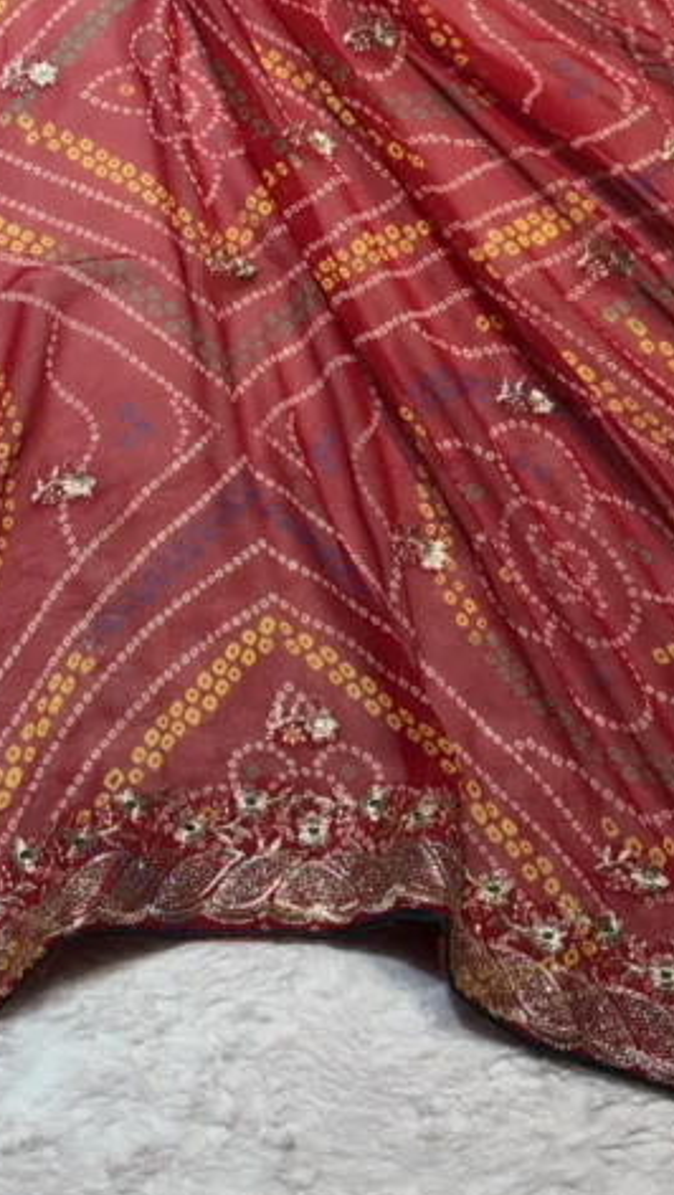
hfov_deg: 24.8
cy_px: 301
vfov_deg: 41.6
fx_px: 1523
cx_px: 195
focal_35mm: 48
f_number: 1.6
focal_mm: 5.96
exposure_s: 1/100
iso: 50
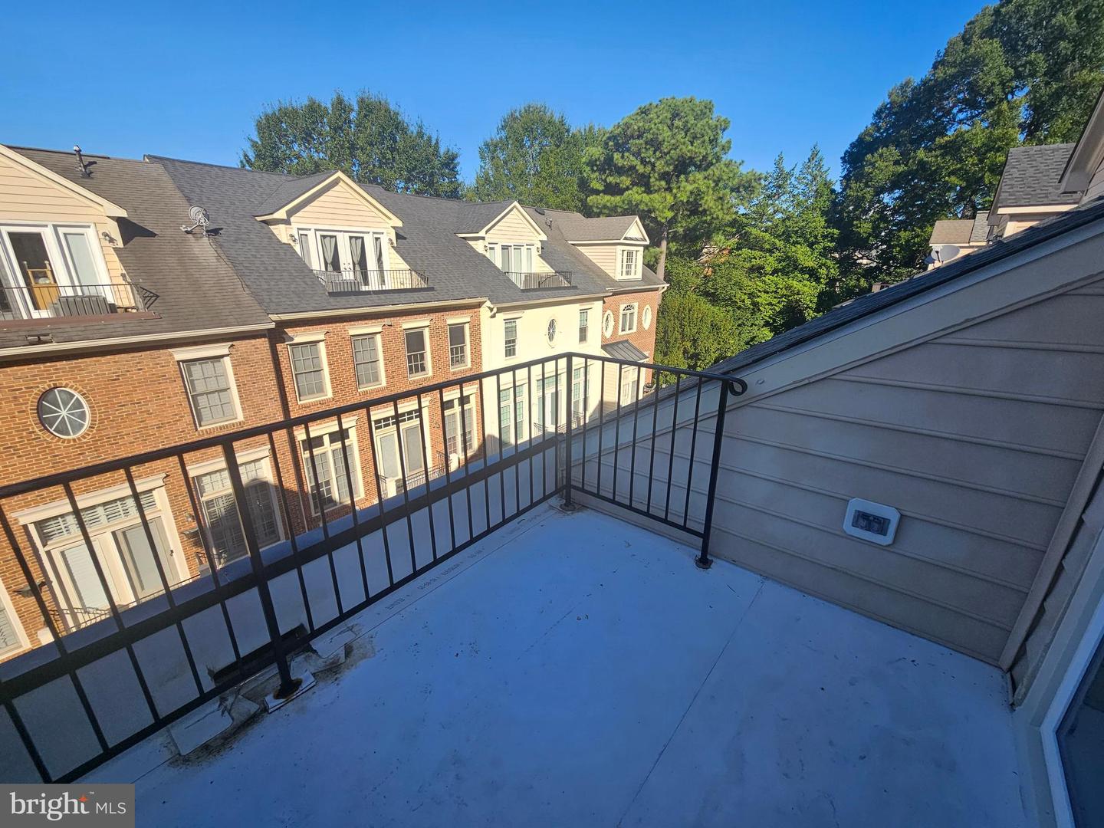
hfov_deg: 106.2
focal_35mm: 13
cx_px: 552
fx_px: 415
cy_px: 414
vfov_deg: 89.9
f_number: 2.2
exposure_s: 1/1538
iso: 50
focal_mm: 2.2
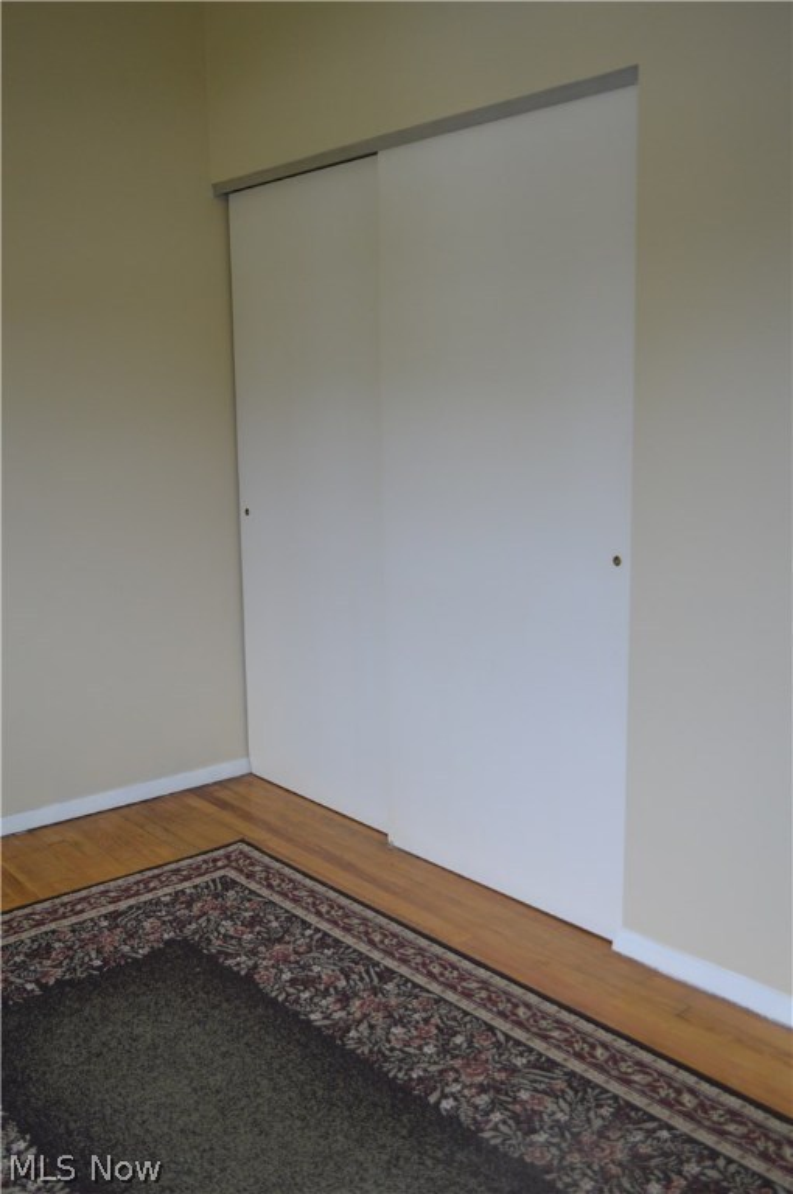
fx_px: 1093
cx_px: 396
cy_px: 597
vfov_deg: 57.3
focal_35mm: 33
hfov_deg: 39.9
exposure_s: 1/60
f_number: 4
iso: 560
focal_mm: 22
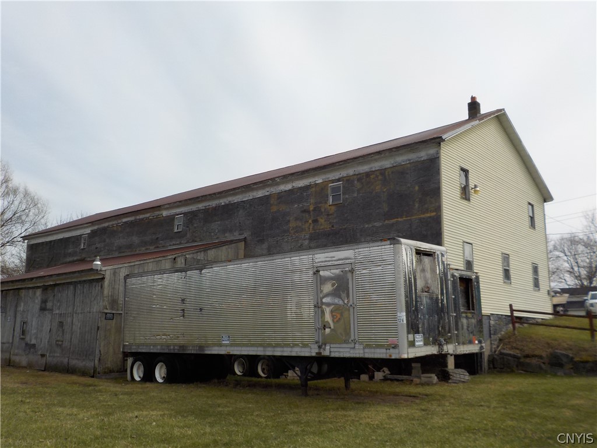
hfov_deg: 60.0
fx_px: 517
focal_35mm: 30
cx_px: 298
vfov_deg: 46.8
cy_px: 224
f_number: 3.3
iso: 125
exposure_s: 1/1250
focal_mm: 4.1
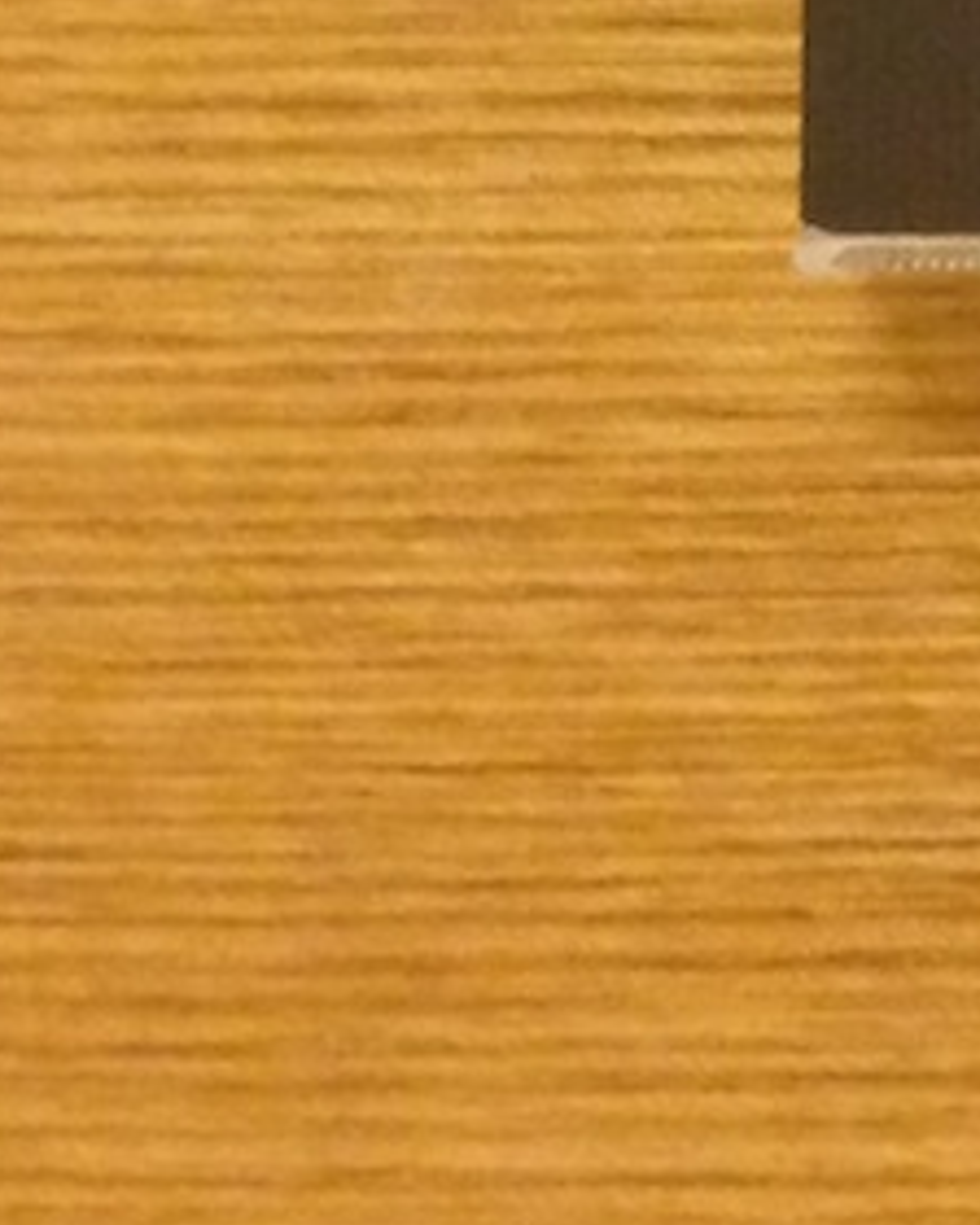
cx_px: 2454
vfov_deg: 9.8
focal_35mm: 184
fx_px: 6671
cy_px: -1234
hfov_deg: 7.7
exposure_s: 1/15
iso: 500
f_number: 2.4
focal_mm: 4.13
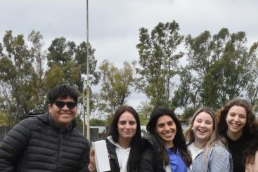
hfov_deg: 22.0
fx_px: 660
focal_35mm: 92
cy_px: 211
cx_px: 187
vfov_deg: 14.4
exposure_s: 1/800
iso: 1600
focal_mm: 22
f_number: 14
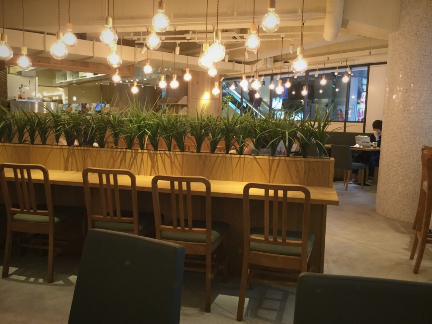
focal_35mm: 31
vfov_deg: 45.4
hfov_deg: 58.4
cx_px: 216
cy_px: 162
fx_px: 387
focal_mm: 3.3
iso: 160
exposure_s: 1/33
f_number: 2.4
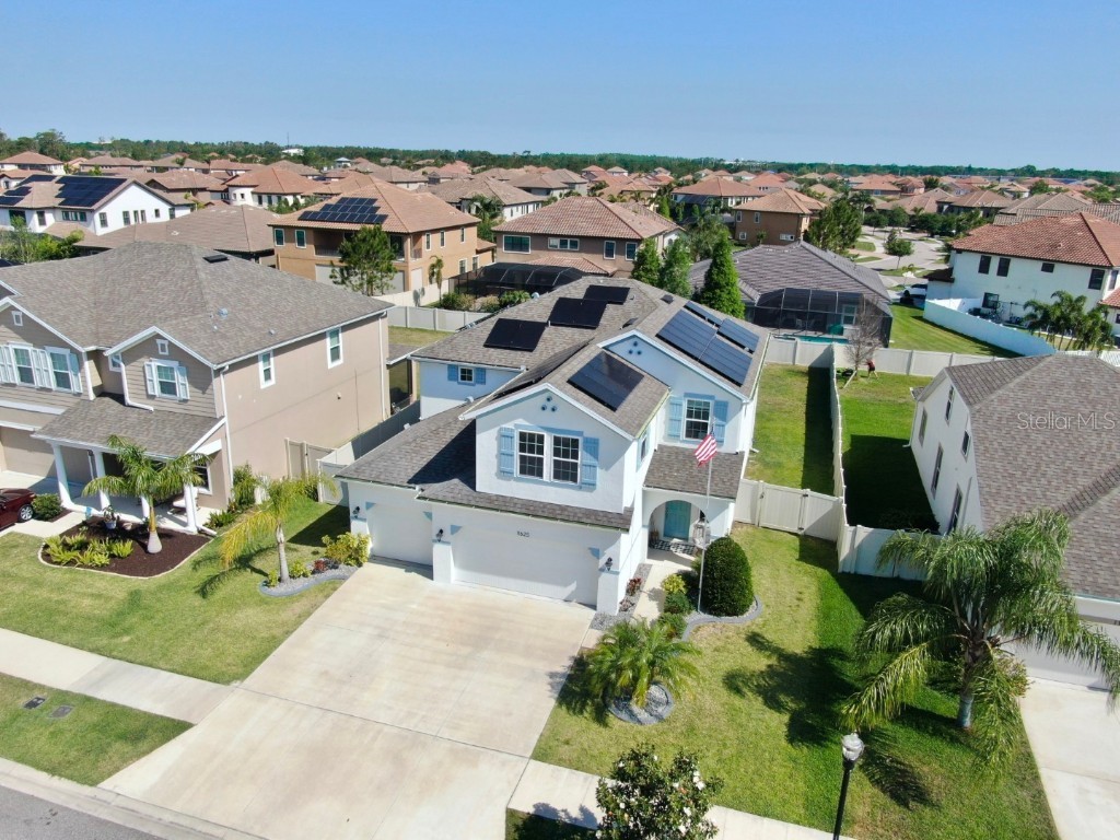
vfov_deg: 56.8
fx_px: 777
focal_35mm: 24
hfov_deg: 71.6
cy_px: 420
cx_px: 560
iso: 110
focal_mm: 4.39
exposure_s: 1/1600
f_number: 2.8
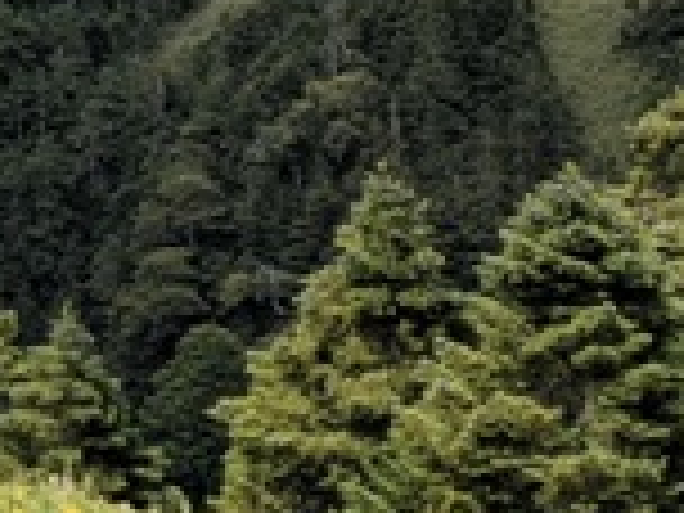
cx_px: -198
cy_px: -590
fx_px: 2806
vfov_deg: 9.6
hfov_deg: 13.4
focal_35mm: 142
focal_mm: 4.38
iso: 65
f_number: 1.73
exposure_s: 1/3344
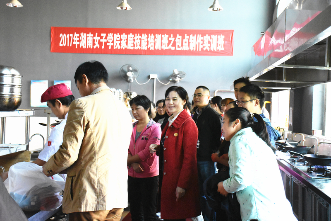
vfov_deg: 26.5
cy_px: 110
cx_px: 166
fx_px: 469
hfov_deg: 38.9
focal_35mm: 51
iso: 9000
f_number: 4.2
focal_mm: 34
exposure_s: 1/200
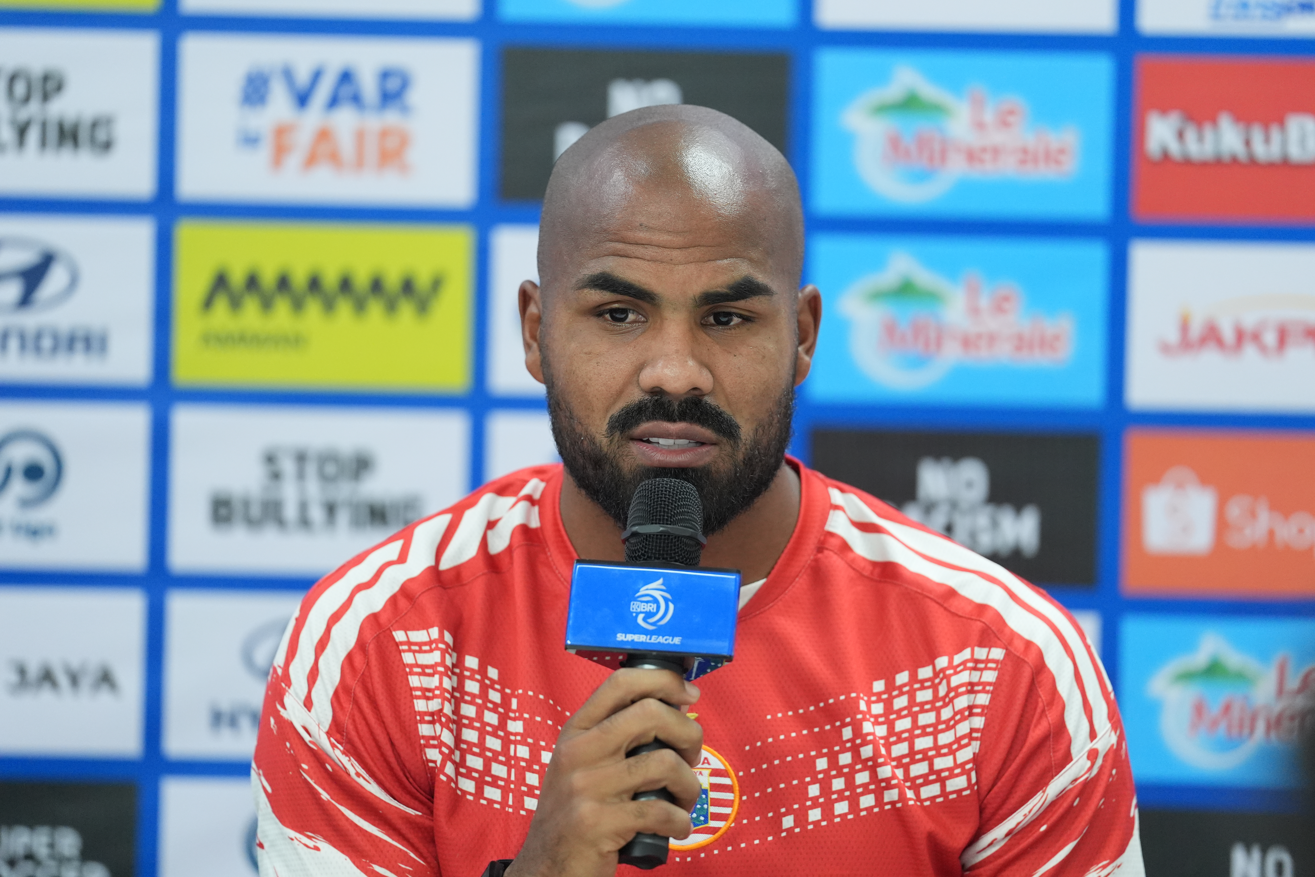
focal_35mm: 300
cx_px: 658
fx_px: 10957
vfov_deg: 4.6
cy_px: 438
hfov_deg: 6.9
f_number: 2.8
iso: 3200
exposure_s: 1/250
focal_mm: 300
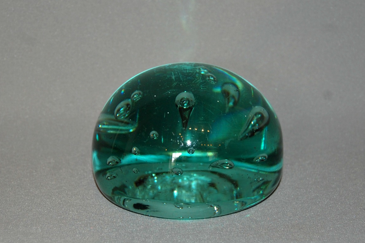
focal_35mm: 73
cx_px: 184
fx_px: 740
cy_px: 121
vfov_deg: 18.7
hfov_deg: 27.7
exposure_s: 1/60
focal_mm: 48
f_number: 5.6
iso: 400
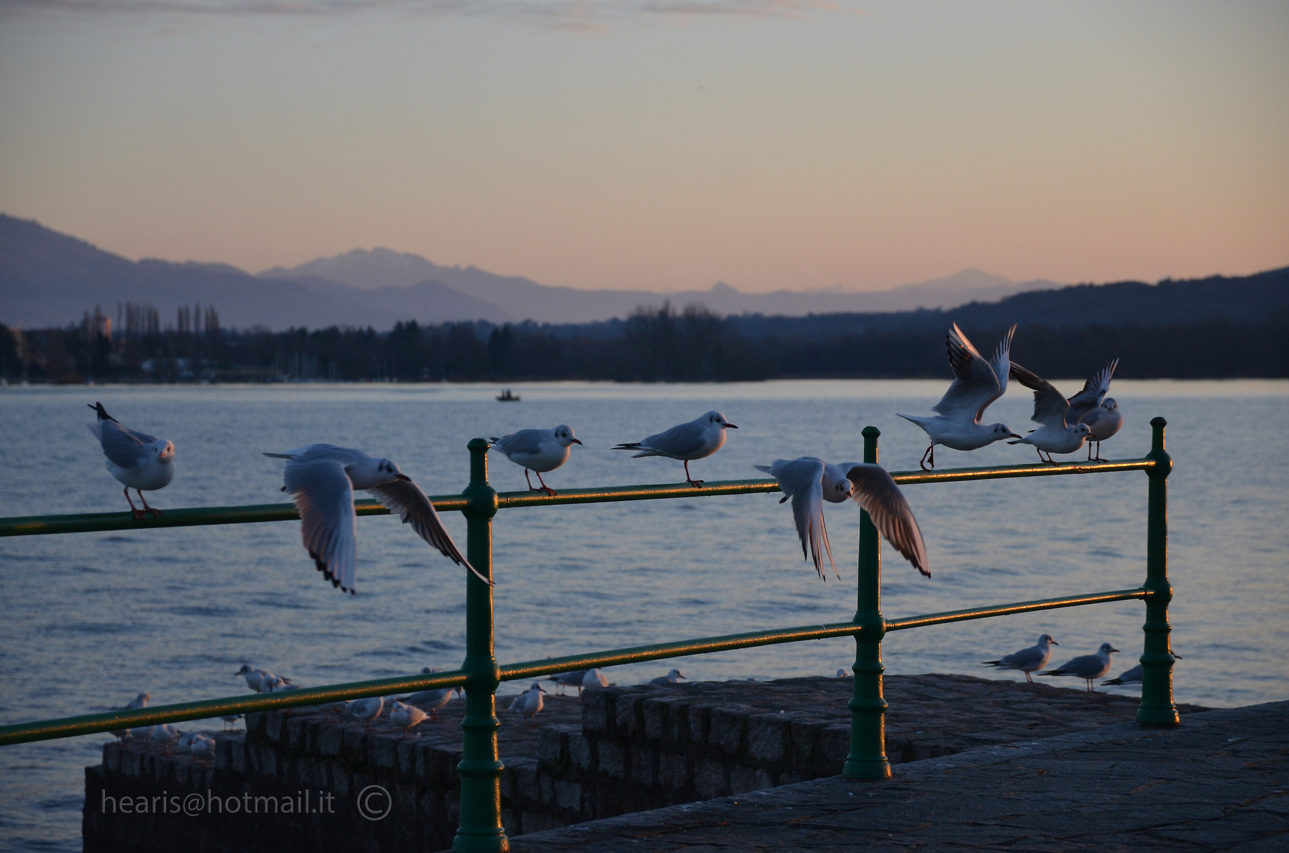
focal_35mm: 105
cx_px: 644
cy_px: 426
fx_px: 3751
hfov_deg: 19.5
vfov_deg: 13.0
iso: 500
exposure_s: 1/1000
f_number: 4
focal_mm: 70
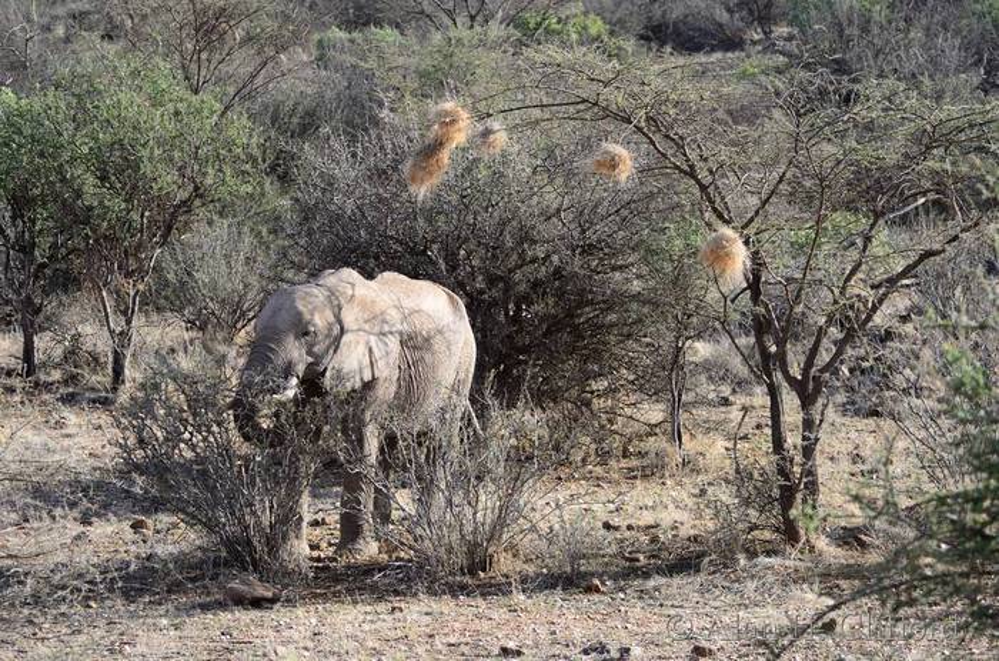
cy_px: 330
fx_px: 3322
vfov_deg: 11.4
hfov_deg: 17.1
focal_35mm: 120
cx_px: 500
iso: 140
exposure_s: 1/400
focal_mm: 80
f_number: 4.5
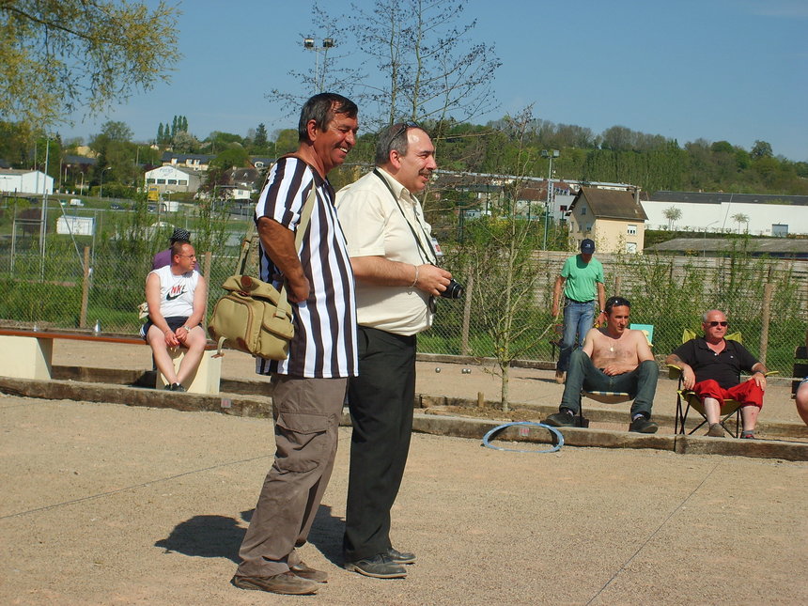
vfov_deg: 18.2
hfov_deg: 24.1
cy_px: 303
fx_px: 1891
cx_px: 404
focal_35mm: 81
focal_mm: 13.7
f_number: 10.6
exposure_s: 1/180
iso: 50
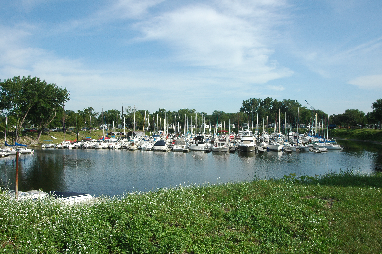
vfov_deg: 43.5
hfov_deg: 62.0
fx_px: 318
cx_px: 191
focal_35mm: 30
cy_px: 127
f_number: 11
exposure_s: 1/400
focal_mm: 20
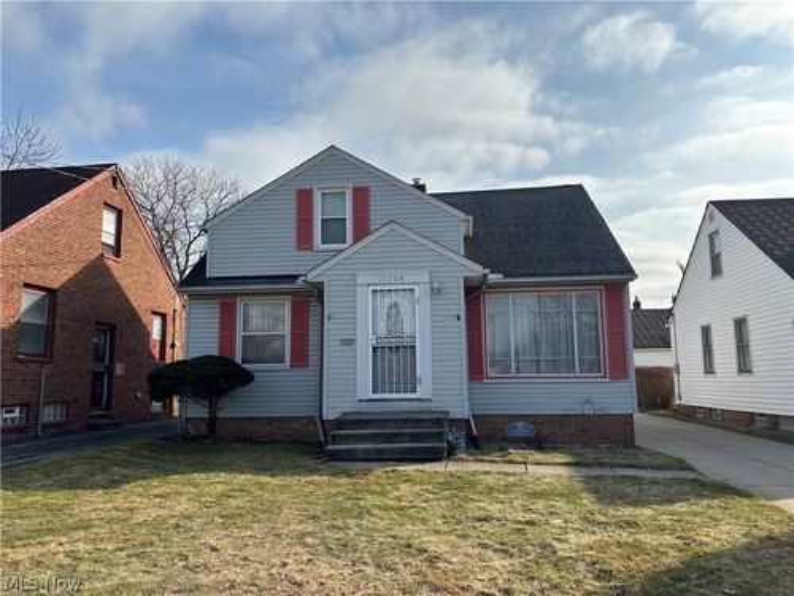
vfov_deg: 53.1
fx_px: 596
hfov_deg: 67.3
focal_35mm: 26
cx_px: 397
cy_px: 298
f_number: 1.6
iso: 50
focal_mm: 5.96
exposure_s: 1/3788
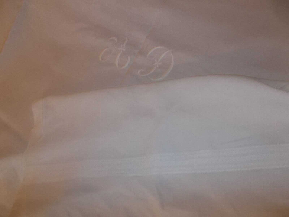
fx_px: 217
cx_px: 144
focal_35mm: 26
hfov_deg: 67.3
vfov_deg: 53.1
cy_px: 108
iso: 200
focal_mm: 4.6
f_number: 3.2
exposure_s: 1/25
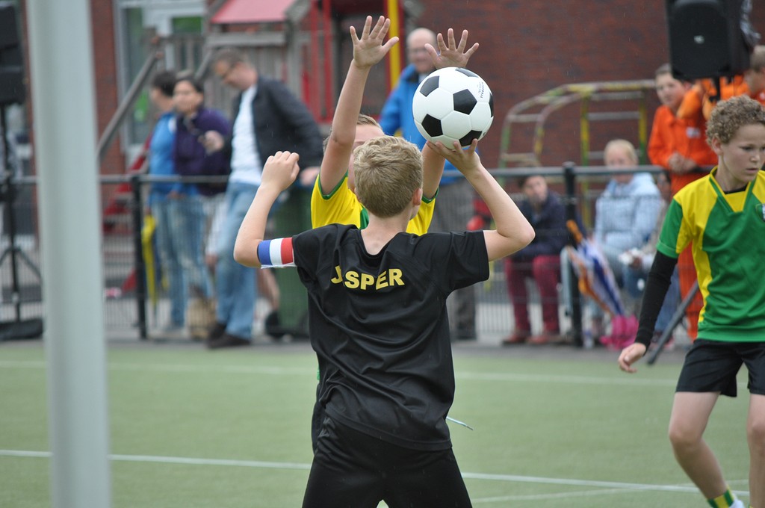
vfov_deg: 4.6
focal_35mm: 300
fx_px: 6367
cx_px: 382
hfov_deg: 6.9
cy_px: 254
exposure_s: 1/320
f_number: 5.6
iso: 400
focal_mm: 200
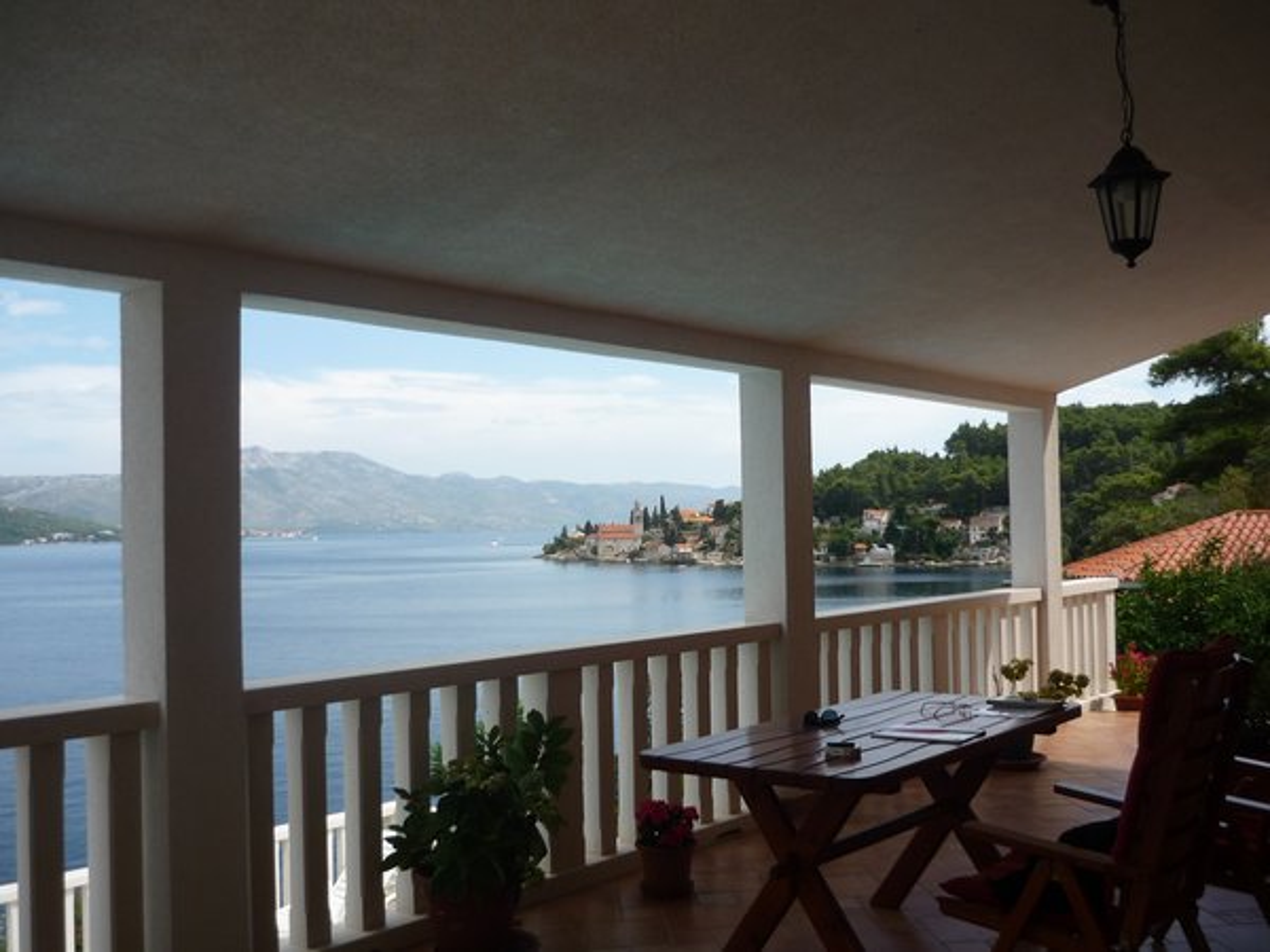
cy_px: 476
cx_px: 635
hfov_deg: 55.4
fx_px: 1211
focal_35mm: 33
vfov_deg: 42.9
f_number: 8
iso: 100
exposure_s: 1/160
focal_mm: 5.5
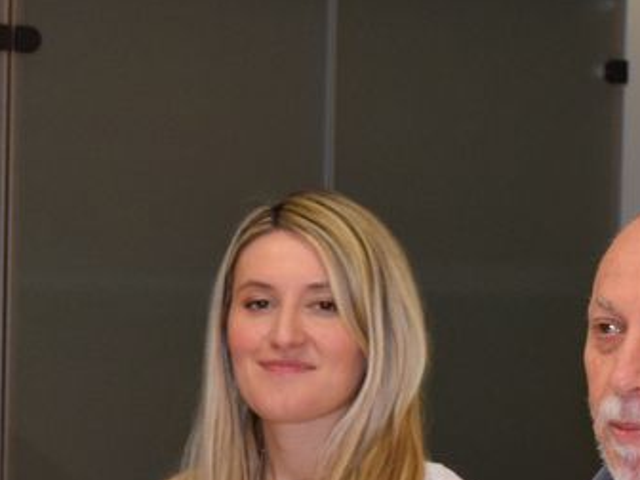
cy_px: 393
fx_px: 4215
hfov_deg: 8.6
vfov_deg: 6.5
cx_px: -42
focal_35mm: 228
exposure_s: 1/125
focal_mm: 38
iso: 800
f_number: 5.6
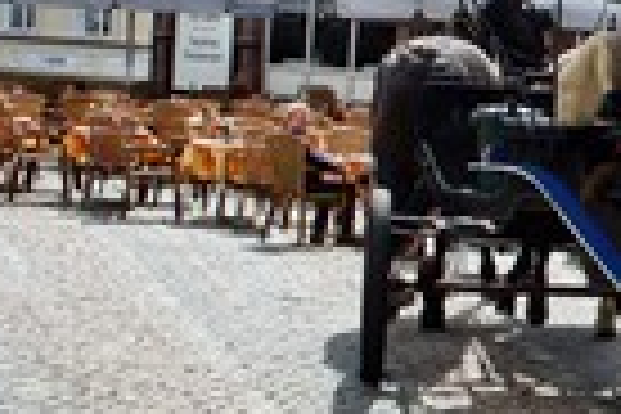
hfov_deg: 18.4
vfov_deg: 13.7
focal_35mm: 100
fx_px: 1725
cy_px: 130
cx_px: 896
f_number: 11
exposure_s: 1/250
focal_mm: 20
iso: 250
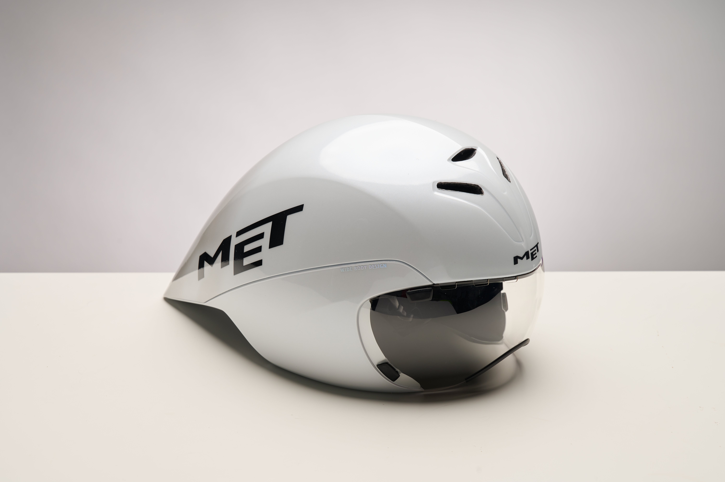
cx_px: 362
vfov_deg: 15.3
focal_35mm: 89
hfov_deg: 22.9
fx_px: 1791
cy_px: 241
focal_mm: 89
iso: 100
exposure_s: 1/125
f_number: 9
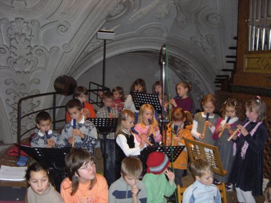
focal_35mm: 38
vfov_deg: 37.7
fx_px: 297
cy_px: 102
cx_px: 136
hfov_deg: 49.0
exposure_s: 1/60
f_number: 2.7
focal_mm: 6.2
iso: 200
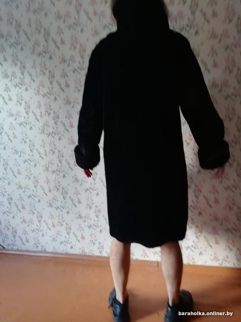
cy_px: 161
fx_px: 251
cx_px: 120
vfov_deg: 65.3
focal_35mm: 27
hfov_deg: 51.4
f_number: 2.2
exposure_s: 1/25
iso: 400
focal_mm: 3.81
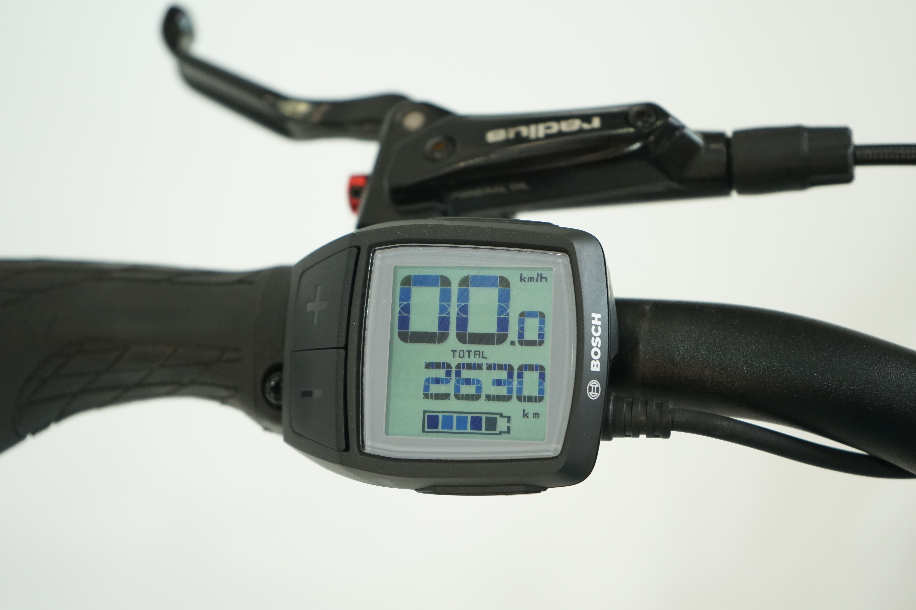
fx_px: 1781
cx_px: 458
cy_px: 305
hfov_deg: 28.8
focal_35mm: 70
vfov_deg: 19.5
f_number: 5.6
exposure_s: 1/200
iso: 1600
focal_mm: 70
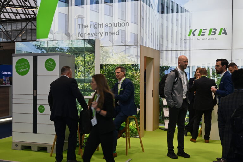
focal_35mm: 47
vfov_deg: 28.5
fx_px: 319
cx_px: 122
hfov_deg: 41.7
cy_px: 81
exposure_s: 1/60
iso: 100
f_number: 5.6
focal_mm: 31.5
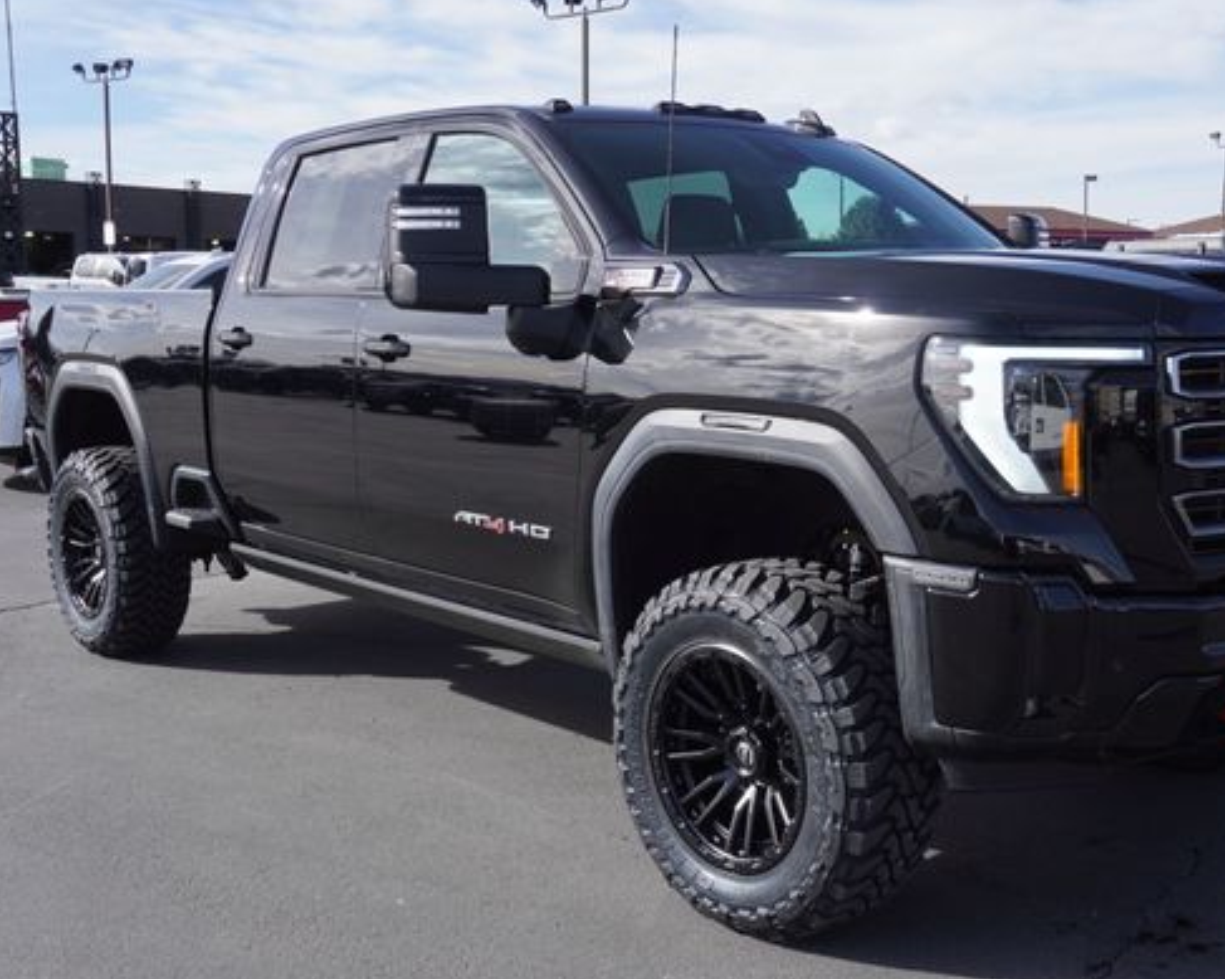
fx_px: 1544
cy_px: 529
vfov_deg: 35.1
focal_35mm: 43
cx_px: 734
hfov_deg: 43.1
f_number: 8
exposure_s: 1/200
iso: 100
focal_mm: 23
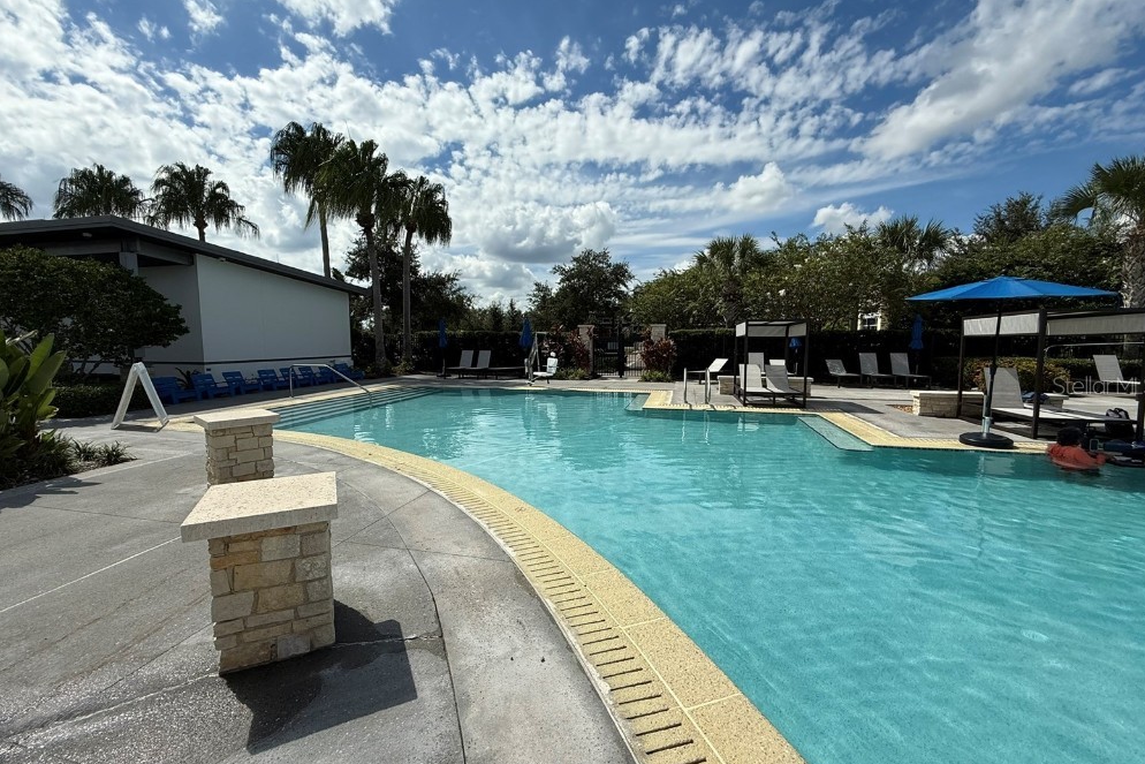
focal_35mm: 15
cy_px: 385
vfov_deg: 77.3
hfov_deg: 100.4
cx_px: 571
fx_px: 477
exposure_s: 1/4149
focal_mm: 2.22
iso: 50
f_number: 2.2
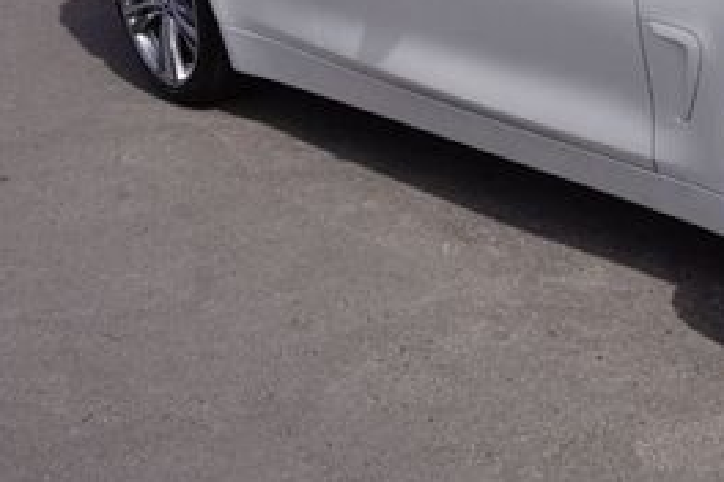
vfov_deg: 17.3
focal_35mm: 76
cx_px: 850
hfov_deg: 24.3
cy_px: -47
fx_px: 1533
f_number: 14
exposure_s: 1/125
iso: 100
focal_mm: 21
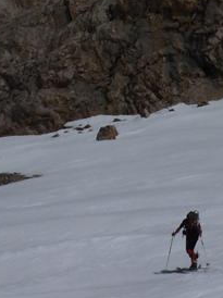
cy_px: -156
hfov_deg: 9.9
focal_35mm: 142
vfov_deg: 13.1
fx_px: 1222
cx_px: 395
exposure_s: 1/2000
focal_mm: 6.4
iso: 100
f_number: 6.3
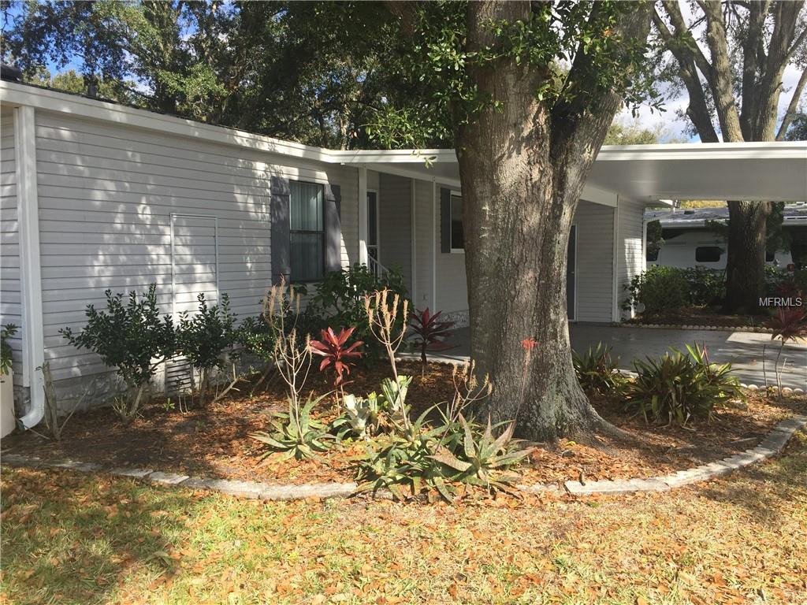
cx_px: 404
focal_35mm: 29
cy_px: 302
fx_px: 676
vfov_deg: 48.2
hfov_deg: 61.7
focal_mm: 4.15
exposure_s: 1/964
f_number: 2.2
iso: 32
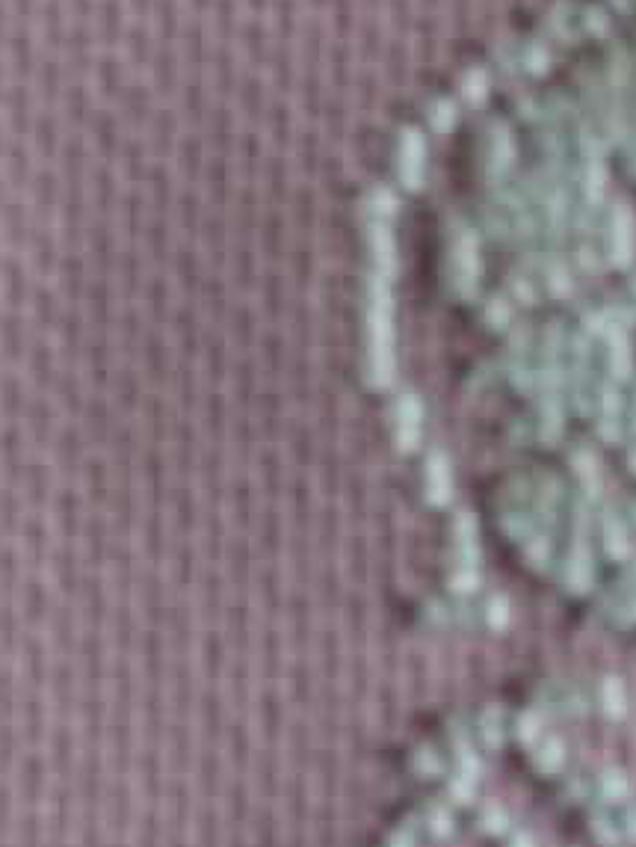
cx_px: 671
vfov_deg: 6.3
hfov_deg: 4.8
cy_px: 903
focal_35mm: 311
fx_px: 7607
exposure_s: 1/60
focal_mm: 16
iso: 200
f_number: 2.8
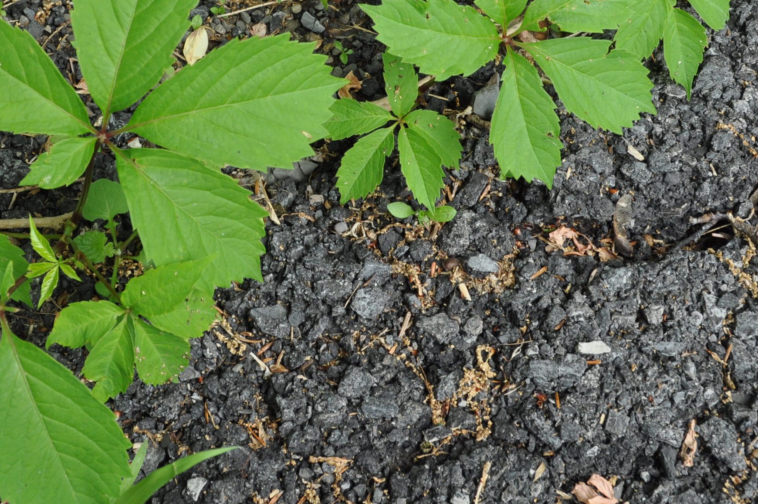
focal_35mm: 61
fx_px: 1283
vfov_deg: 22.0
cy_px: 123
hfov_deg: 32.8
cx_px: 285
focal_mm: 22
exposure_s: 1/60
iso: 360
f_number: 8
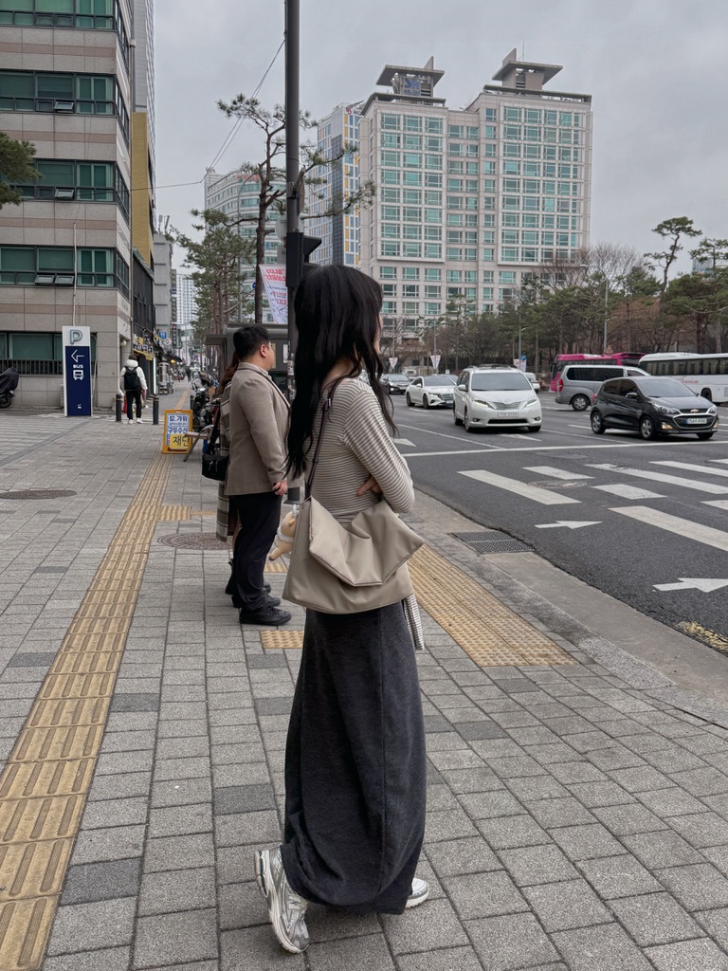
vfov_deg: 71.6
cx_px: 364
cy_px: 486
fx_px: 673
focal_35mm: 24
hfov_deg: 56.8
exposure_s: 1/813
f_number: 1.78
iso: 100
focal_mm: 6.76
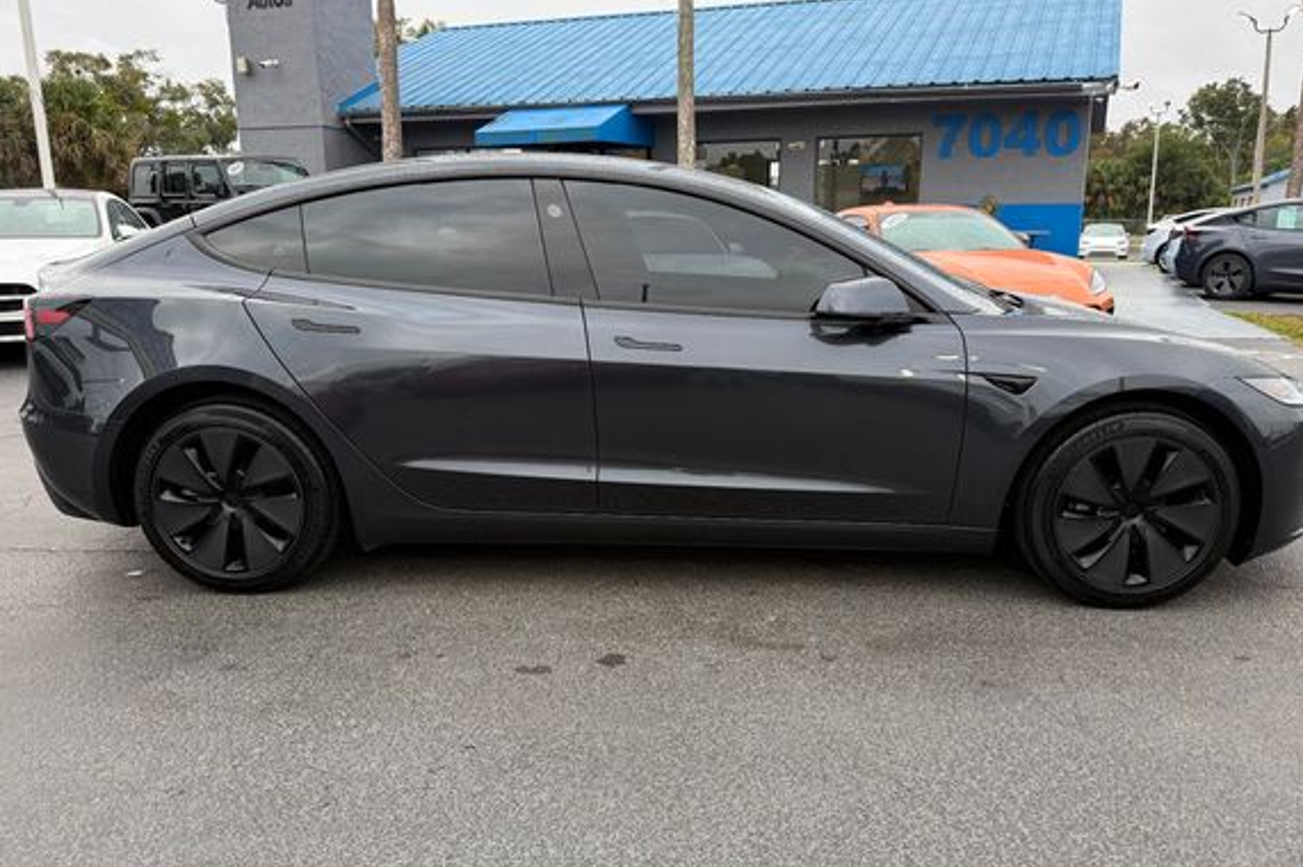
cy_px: 470
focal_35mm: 28
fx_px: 1013
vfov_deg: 46.3
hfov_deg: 65.5
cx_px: 675
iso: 100
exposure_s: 1/654
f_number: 1.78
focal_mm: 6.76
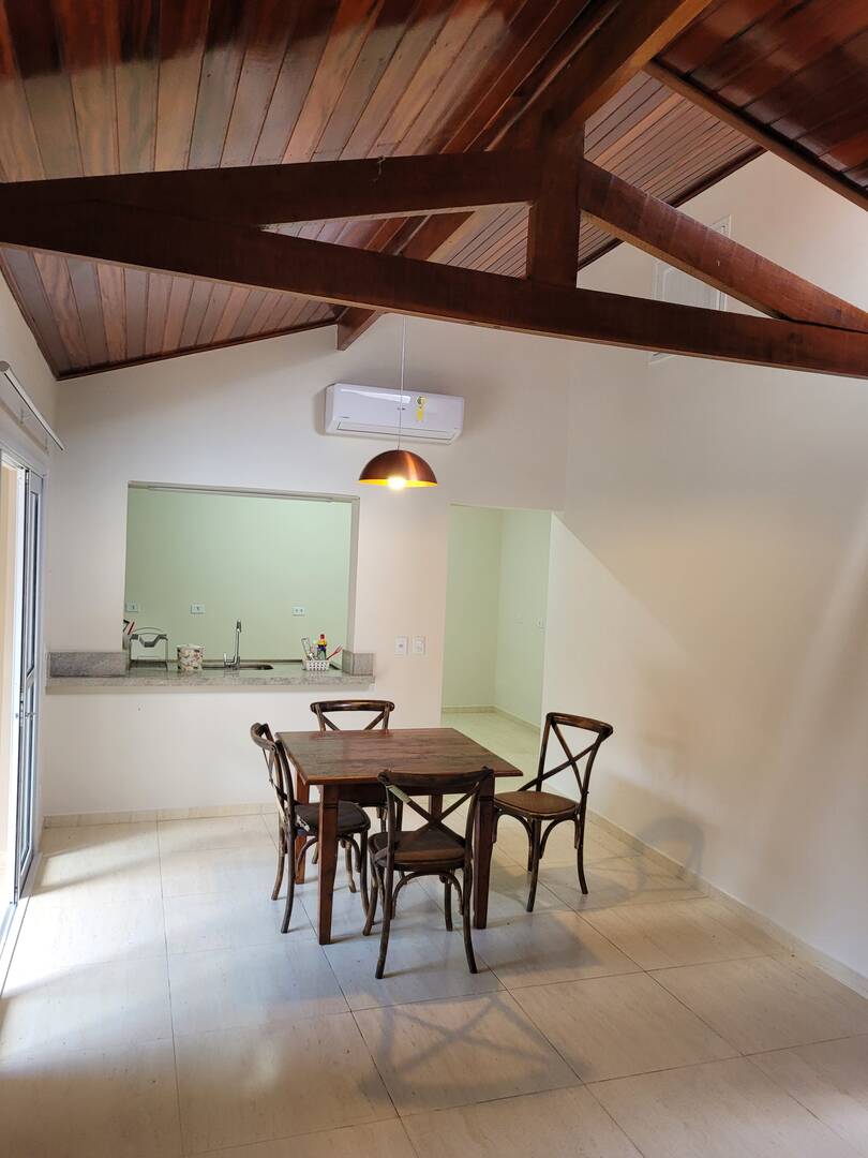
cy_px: 579
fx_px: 869
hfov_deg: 53.1
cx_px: 434
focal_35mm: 26
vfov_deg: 67.3
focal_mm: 5.4
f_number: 1.8
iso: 200
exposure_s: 1/120
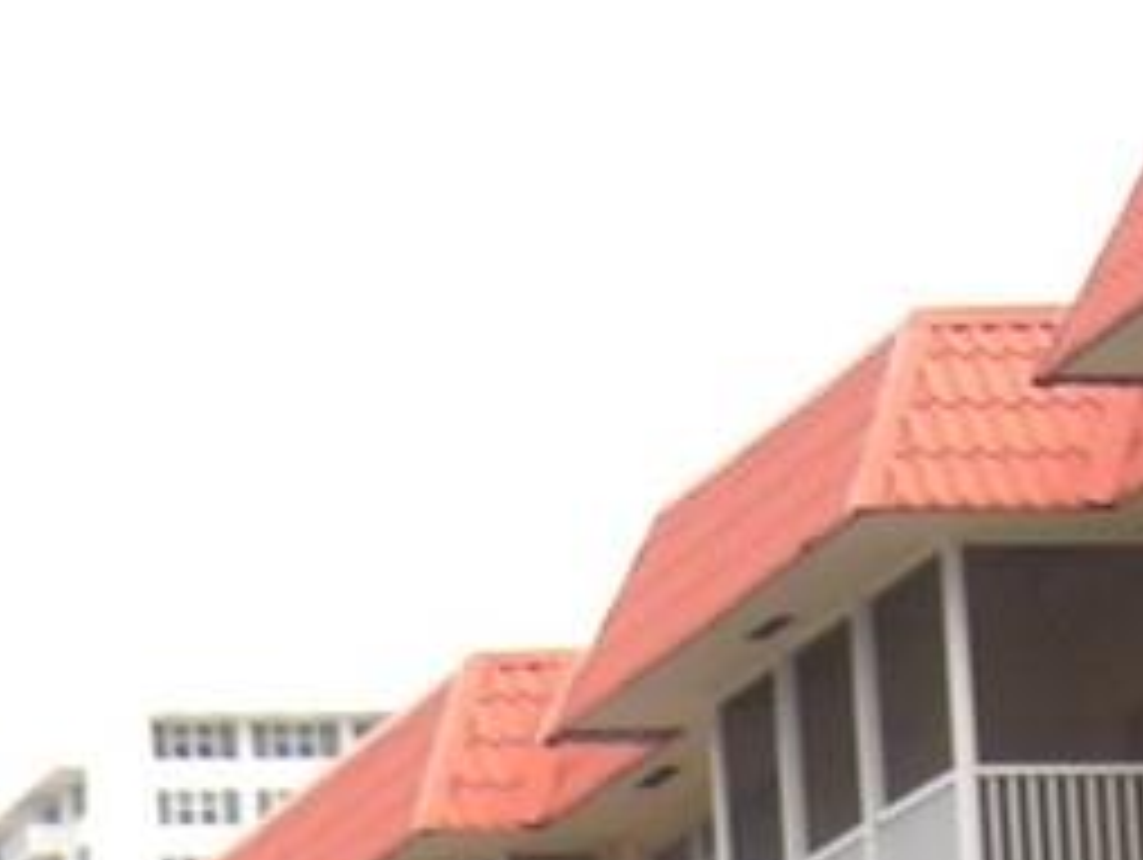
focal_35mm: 239
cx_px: 140
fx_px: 7899
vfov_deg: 5.8
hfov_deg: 8.3
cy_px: 2481
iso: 80
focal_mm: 7.9
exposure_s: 1/320
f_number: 4
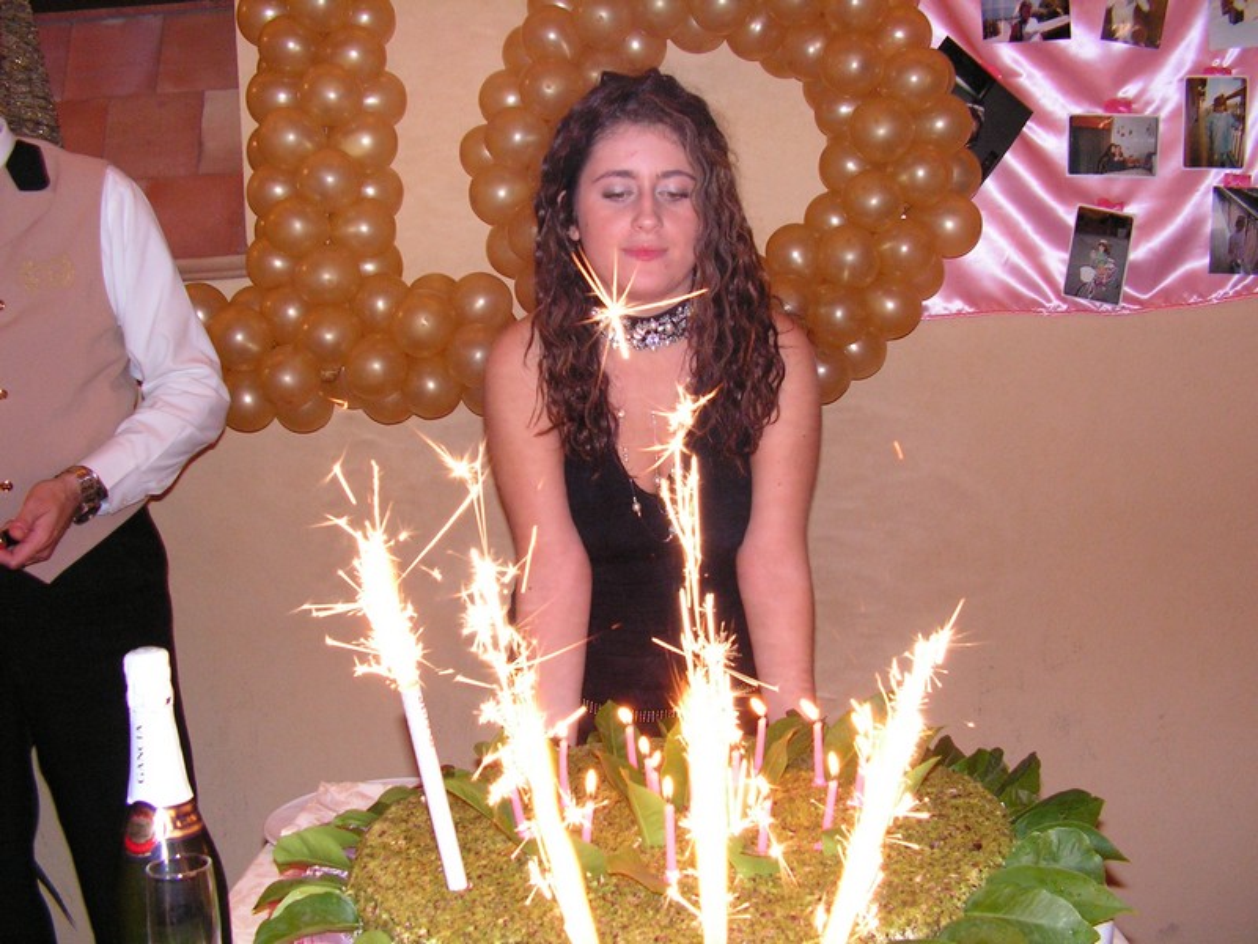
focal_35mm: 38
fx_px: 1381
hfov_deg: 49.0
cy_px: 472
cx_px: 629
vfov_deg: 37.7
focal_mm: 6.4
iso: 200
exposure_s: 1/40
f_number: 3.2
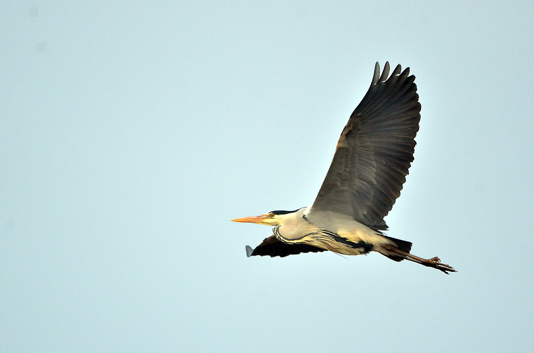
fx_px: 14474
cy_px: 190
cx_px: 262
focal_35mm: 978
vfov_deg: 1.4
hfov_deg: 2.1
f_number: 6.3
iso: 2000
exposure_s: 1/1250
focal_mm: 500
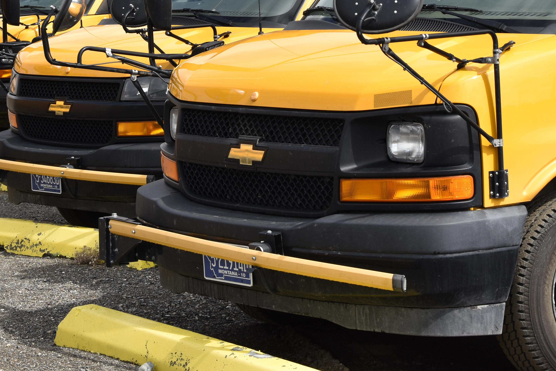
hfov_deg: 16.0
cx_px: 278
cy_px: 30
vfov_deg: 10.7
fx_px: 1976
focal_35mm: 128
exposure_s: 1/400
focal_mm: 45
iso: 200
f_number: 10
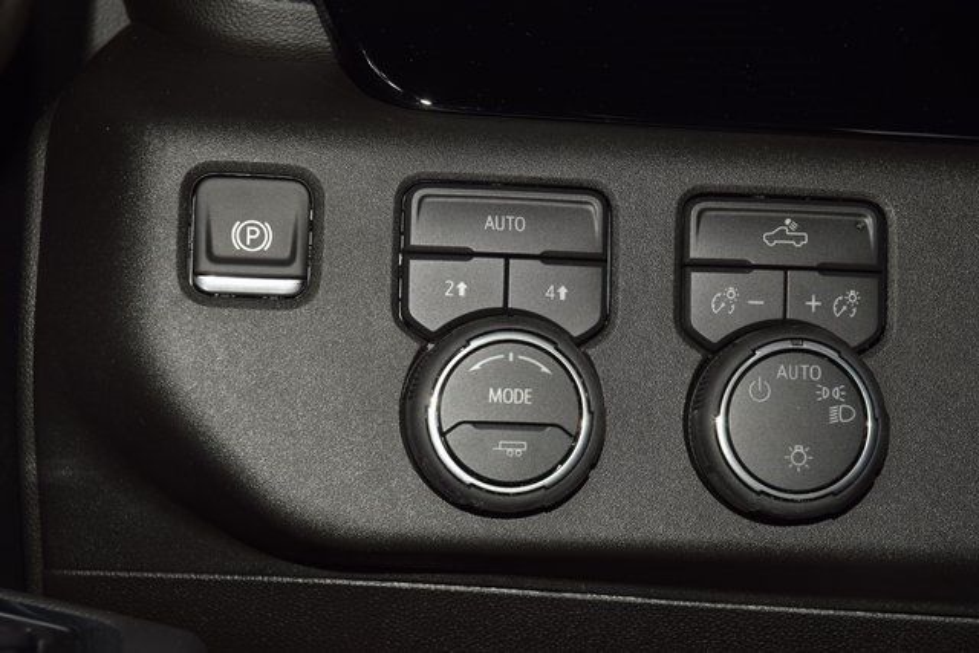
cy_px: 326
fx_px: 2856
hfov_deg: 19.5
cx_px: 490
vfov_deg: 13.0
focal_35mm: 105
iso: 100
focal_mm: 70
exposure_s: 1/125
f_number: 8
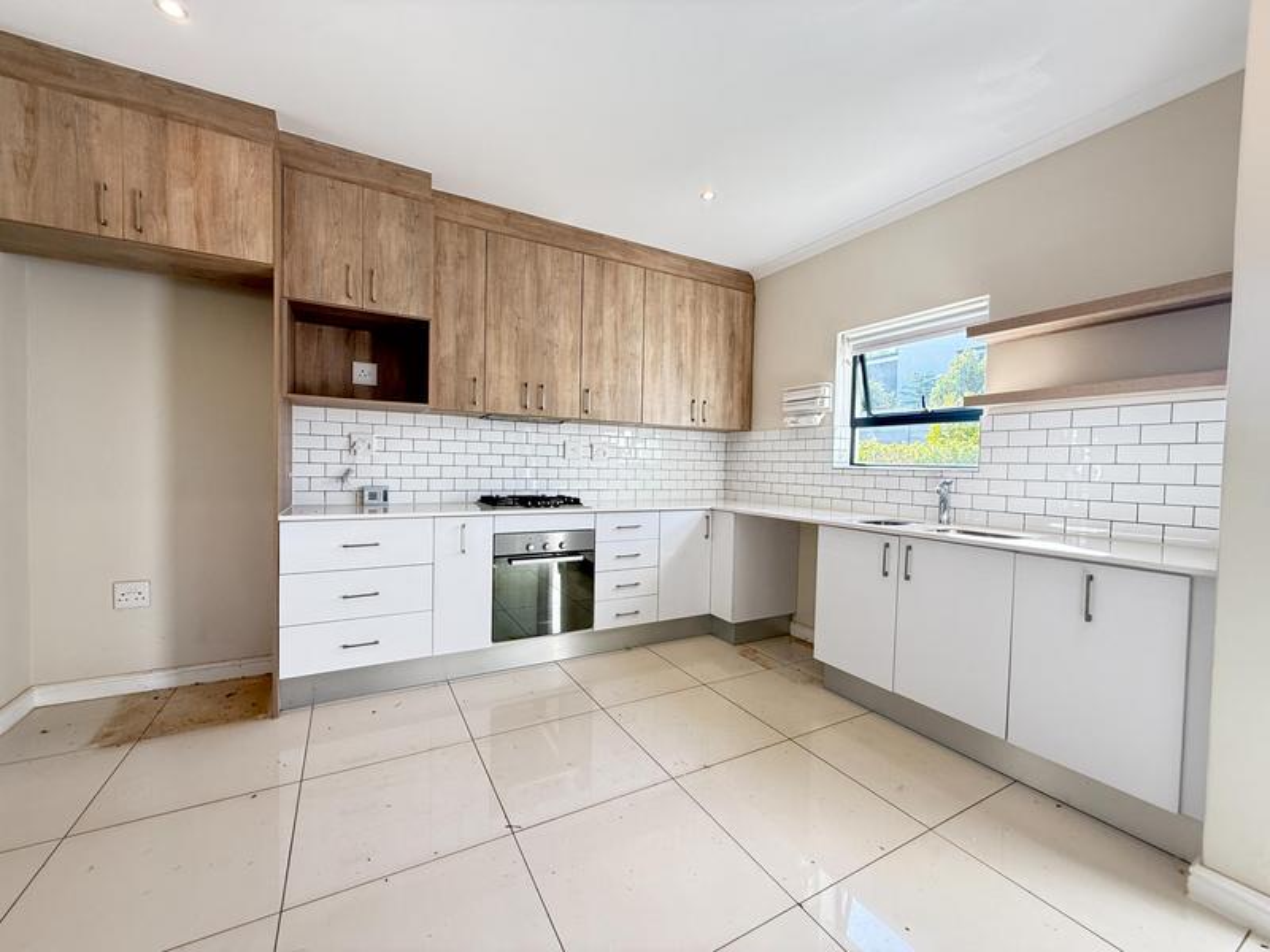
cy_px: 476
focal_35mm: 14
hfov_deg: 102.1
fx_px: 514
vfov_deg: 85.7
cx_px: 635
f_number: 2.2
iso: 125
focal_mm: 2.22
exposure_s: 1/99
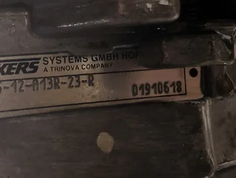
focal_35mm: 41
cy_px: 88
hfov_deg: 45.4
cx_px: 91
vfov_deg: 35.2
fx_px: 280
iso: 100
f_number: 1.8
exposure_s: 1/5
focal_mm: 3.99
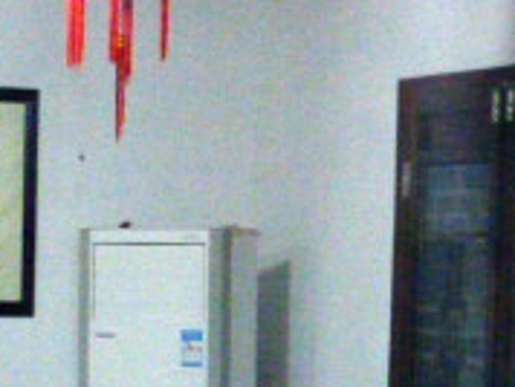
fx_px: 2726
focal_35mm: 183
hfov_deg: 10.7
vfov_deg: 7.9
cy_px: 635
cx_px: 49
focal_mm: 9
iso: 3200
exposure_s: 1/40
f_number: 4.4
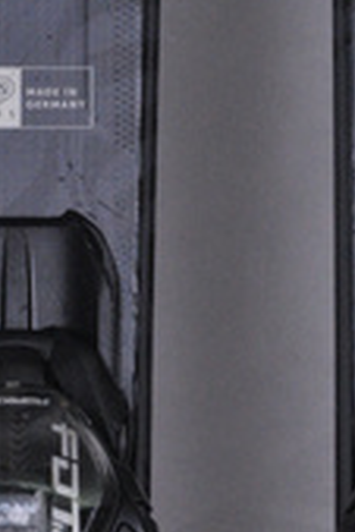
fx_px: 6175
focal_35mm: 418
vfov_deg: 4.9
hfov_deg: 3.3
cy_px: -19
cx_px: 253
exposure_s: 1/125
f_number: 11
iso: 3200
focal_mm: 105
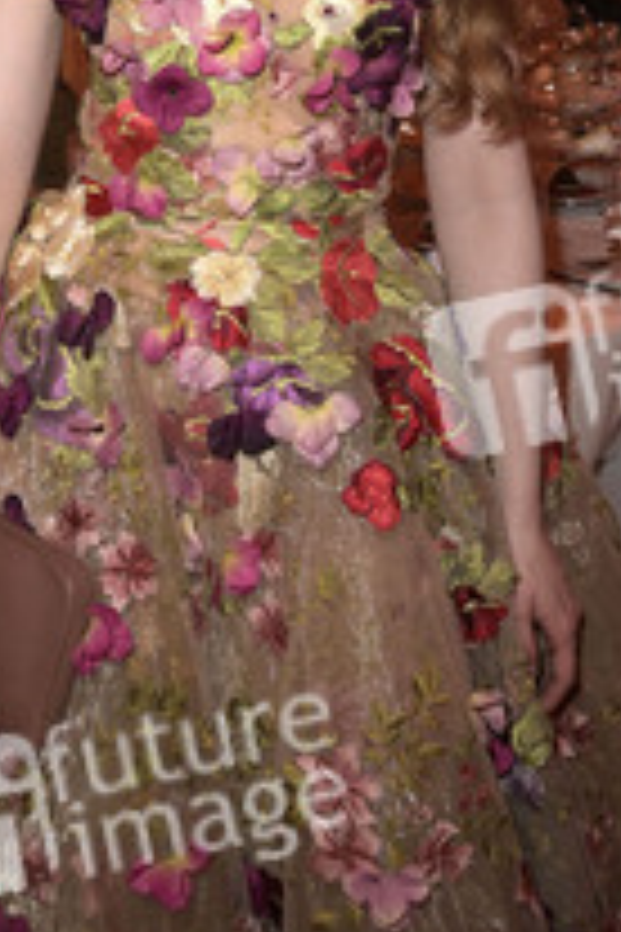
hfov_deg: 24.1
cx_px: 248
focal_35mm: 56
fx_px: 1449
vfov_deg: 34.0
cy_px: 126
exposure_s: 1/125
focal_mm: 29
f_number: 5
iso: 4000
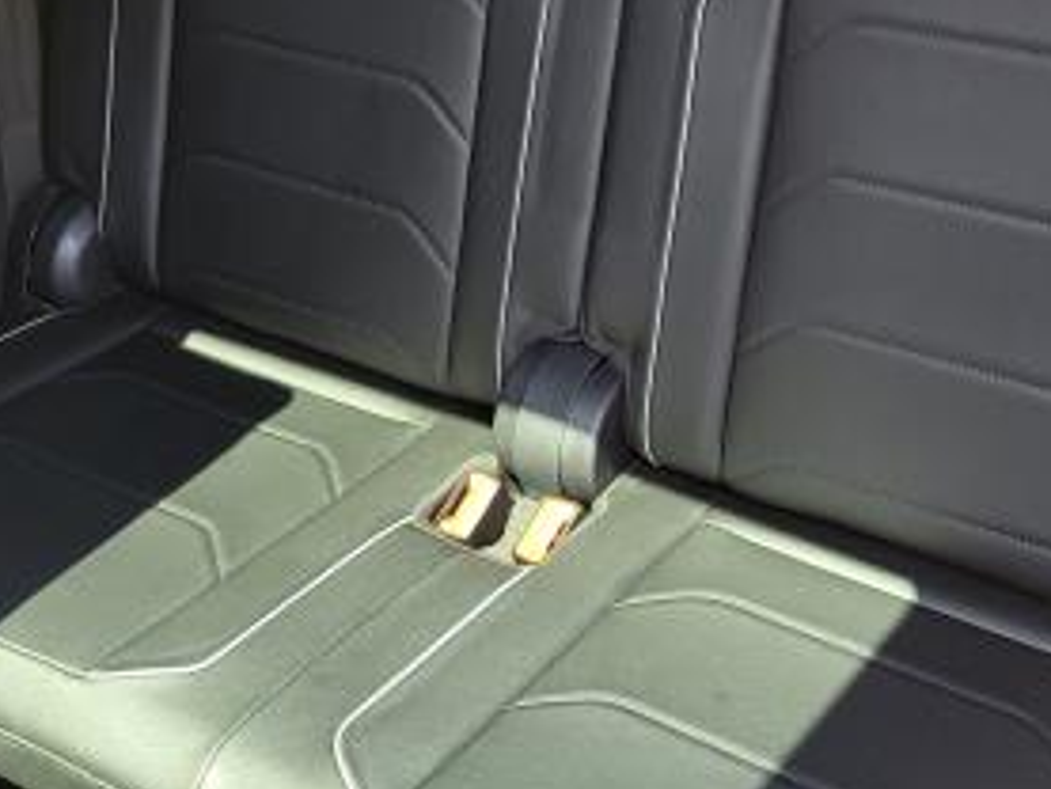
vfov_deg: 24.2
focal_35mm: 60
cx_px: 463
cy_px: 201
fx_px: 1822
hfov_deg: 32.1
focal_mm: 5.4
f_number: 1.8
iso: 200
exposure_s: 1/60
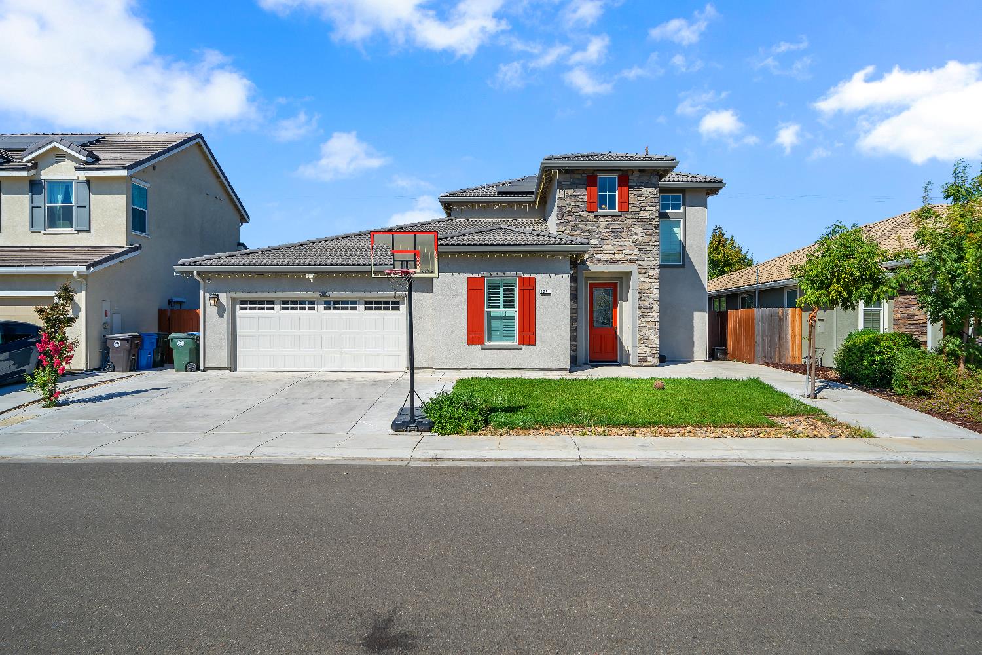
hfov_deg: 73.7
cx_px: 491
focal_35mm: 24
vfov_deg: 53.1
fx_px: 655
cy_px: 328
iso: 100
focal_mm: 24
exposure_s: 1/250
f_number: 10
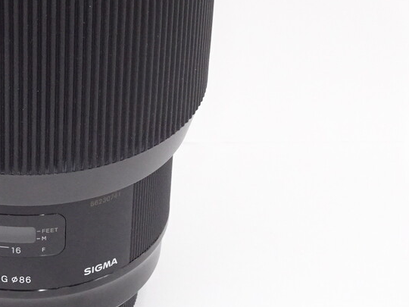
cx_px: 20
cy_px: 58
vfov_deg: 12.3
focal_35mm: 120
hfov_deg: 16.2
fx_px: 1418
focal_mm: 9.18
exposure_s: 1/60
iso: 500
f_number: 4.5
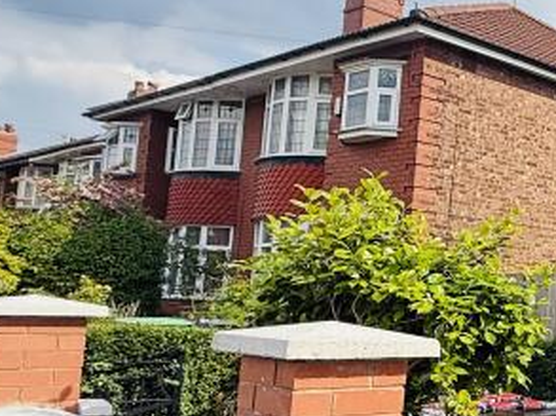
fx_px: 786
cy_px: 270
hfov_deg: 27.6
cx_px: 822
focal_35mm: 49
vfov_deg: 29.5
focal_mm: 2.22
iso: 64
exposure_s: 1/1087
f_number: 2.2
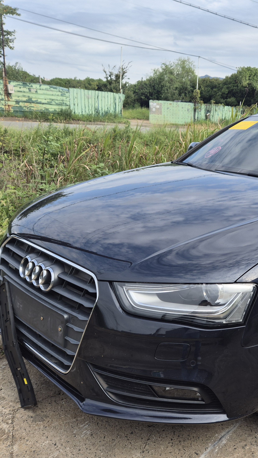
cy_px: 229
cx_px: 226
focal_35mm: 34
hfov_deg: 33.1
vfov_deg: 58.0
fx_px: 414
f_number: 1.8
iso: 25
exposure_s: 1/910
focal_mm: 5.4
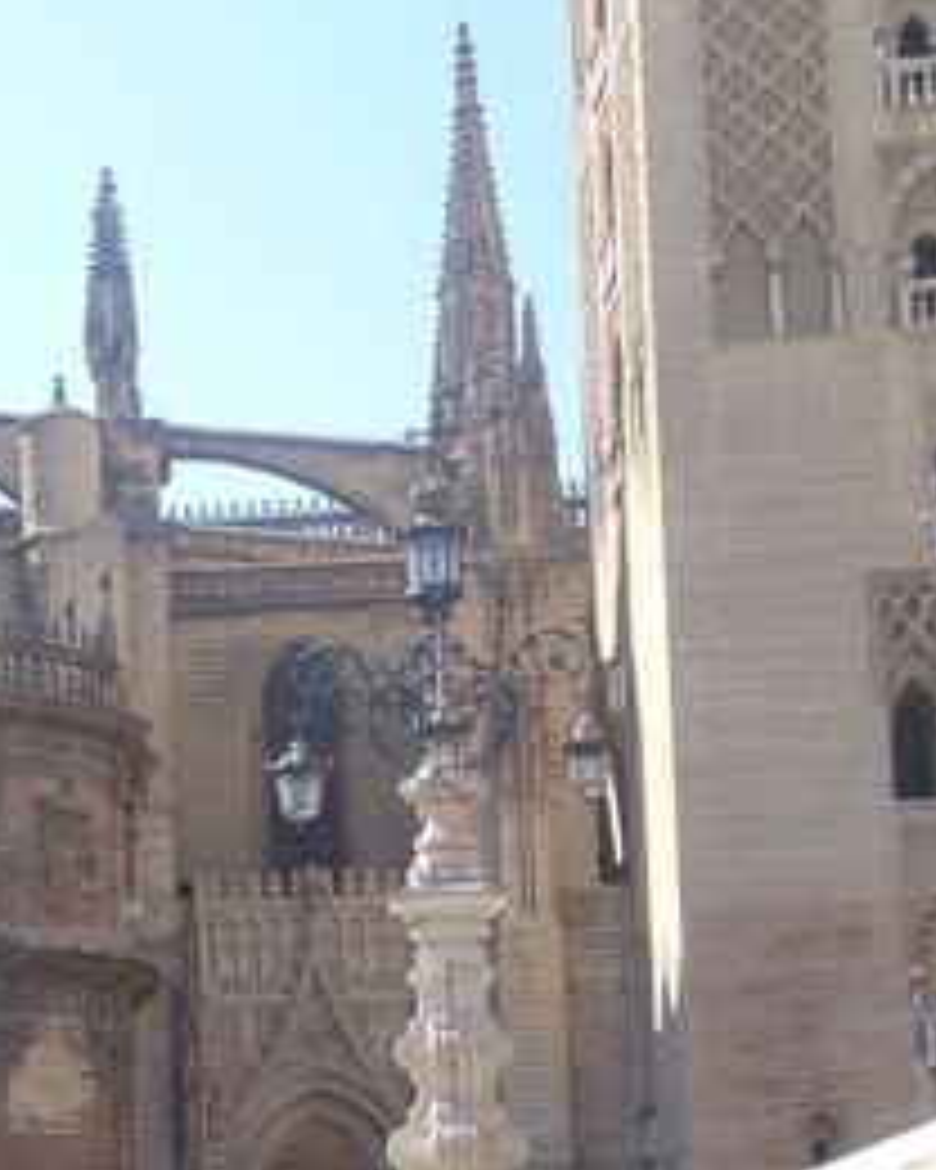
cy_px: 994
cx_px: -405
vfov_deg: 23.4
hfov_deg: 17.5
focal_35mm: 80
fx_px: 2770
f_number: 4
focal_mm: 10.4
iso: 125
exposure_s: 1/400
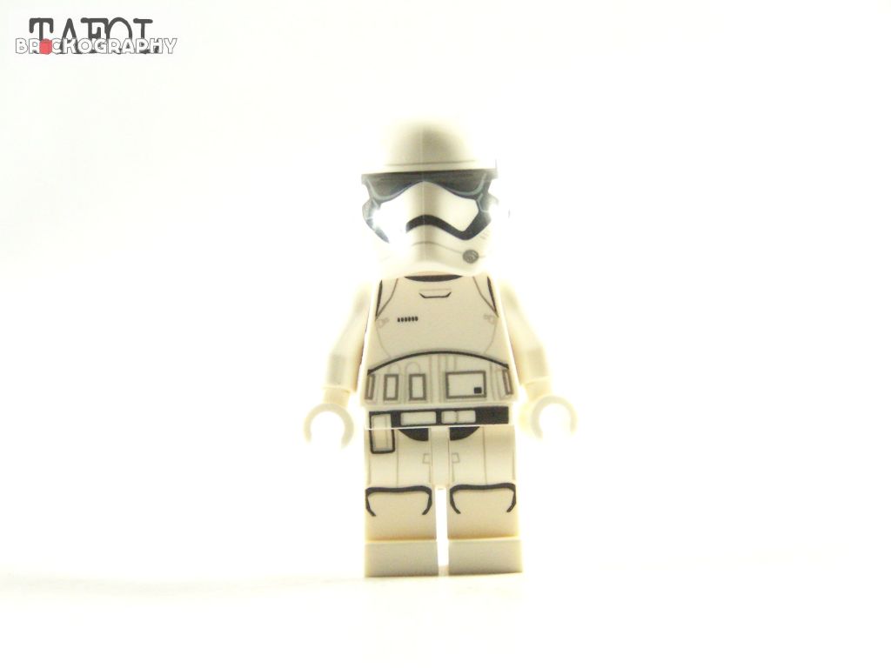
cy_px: 334
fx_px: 2703
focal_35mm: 105
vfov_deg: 14.1
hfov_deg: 18.7
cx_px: 446
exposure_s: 1/60
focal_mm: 17.5
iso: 400
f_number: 3.2
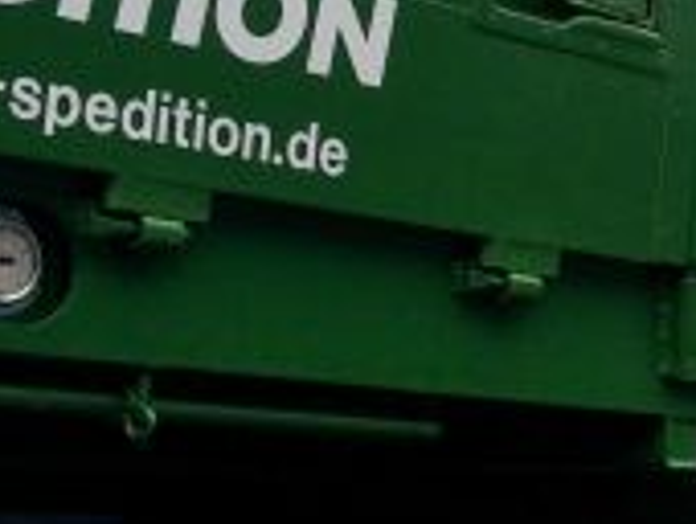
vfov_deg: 12.1
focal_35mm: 123
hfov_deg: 14.3
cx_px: 1210
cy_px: 315
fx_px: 2477
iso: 32
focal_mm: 4.15
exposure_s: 1/246
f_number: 2.2
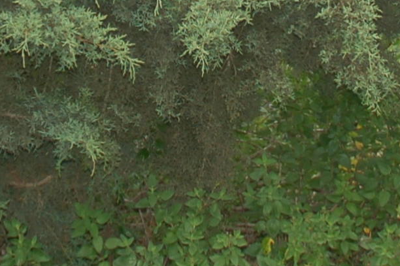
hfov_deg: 10.0
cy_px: -314
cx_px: 195
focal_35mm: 206
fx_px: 2287
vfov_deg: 6.4
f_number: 5.6
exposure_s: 1/500
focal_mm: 28
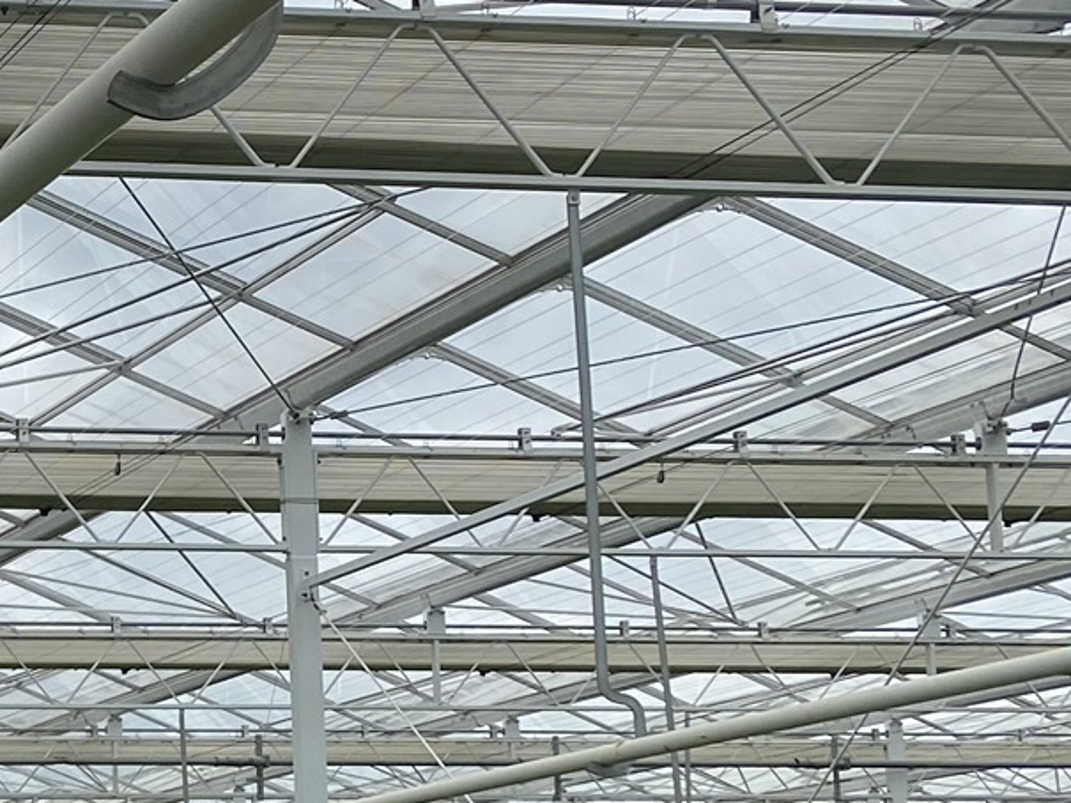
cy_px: 895
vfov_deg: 16.3
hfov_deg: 18.5
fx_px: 2723
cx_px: -720
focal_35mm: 88
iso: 32
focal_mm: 4.25
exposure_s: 1/1681
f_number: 1.8
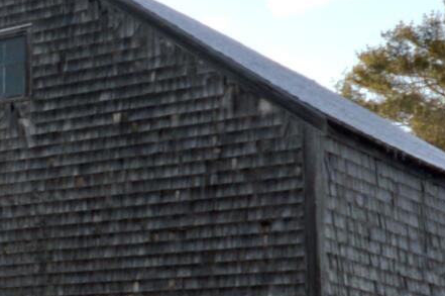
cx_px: -571
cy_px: 324
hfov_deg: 14.5
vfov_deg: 13.1
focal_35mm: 102
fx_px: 1259
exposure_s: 1/200
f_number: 7.1
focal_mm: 10
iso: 100
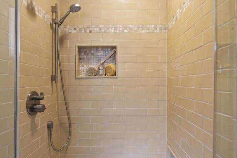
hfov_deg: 71.5
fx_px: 165
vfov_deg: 51.3
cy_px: 84
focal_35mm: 25
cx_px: 120
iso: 250
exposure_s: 1/15
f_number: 5.6
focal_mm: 14
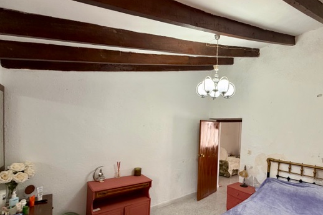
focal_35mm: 18
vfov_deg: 66.5
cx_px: 198
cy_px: 133
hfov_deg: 88.5
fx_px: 161
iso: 200
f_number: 2.2
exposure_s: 1/50
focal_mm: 2.22
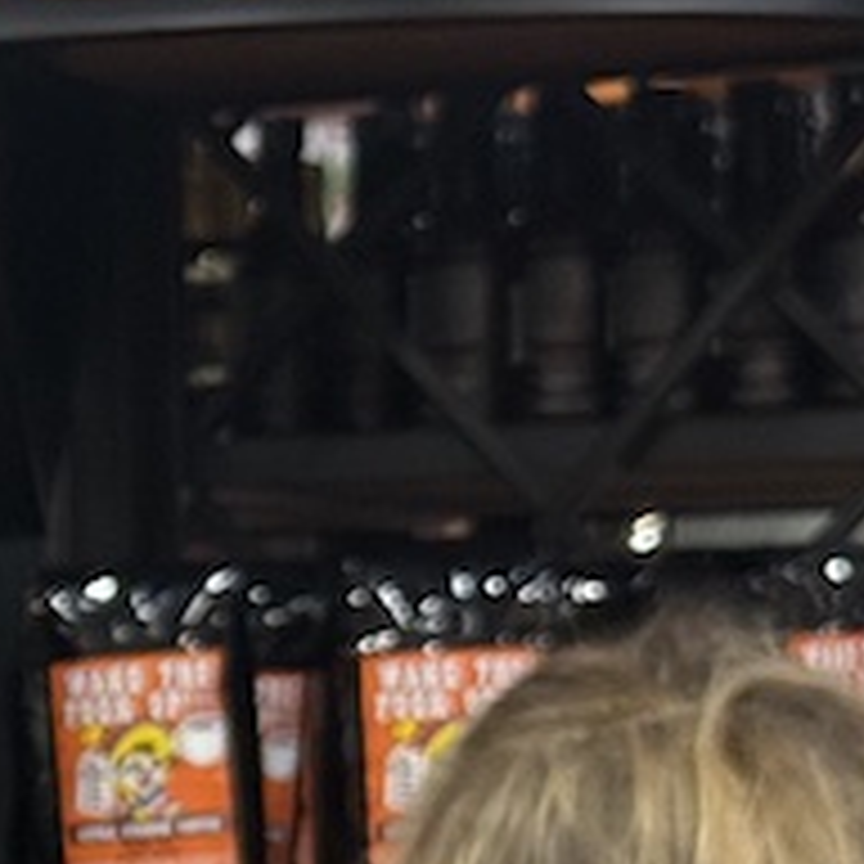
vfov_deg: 8.7
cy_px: 920
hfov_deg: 8.2
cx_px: -1098
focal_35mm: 199
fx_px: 5619
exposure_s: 1/60
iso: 100
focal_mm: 6.76
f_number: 1.78
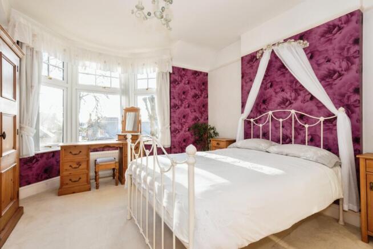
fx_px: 166
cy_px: 124
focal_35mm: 16
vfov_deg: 73.8
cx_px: 186
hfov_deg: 96.7
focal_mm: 16
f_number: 8
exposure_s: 1/30
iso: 200
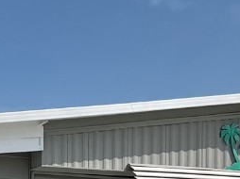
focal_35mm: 117
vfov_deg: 11.8
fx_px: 810
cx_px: -9
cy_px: 307
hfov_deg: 16.4
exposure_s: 1/2801
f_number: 1.8
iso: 25
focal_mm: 3
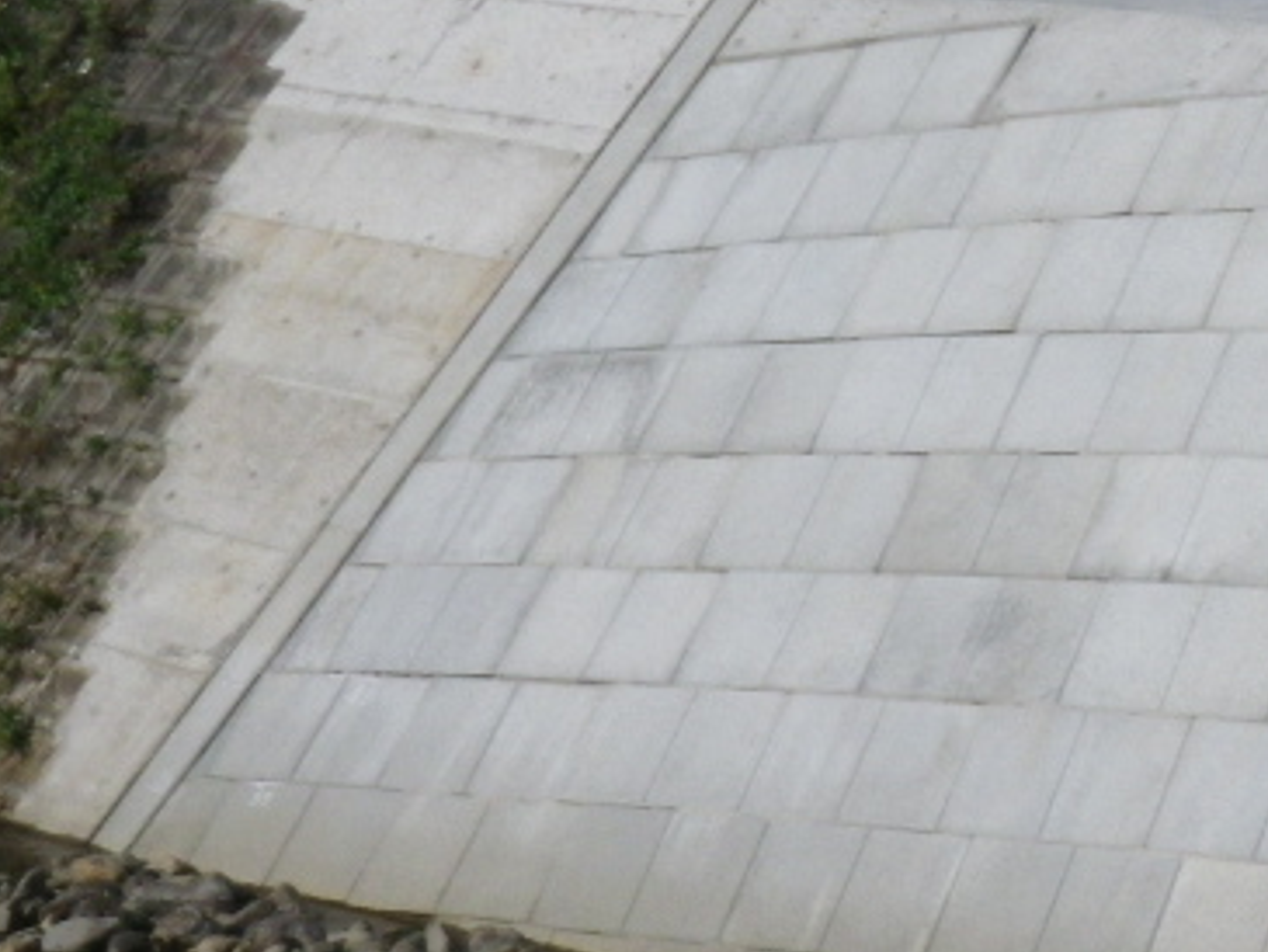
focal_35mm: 179
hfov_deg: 10.5
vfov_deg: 8.3
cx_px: 2147
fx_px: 6559
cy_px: 261
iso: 160
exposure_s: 1/1500
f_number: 5.3
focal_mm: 9.1
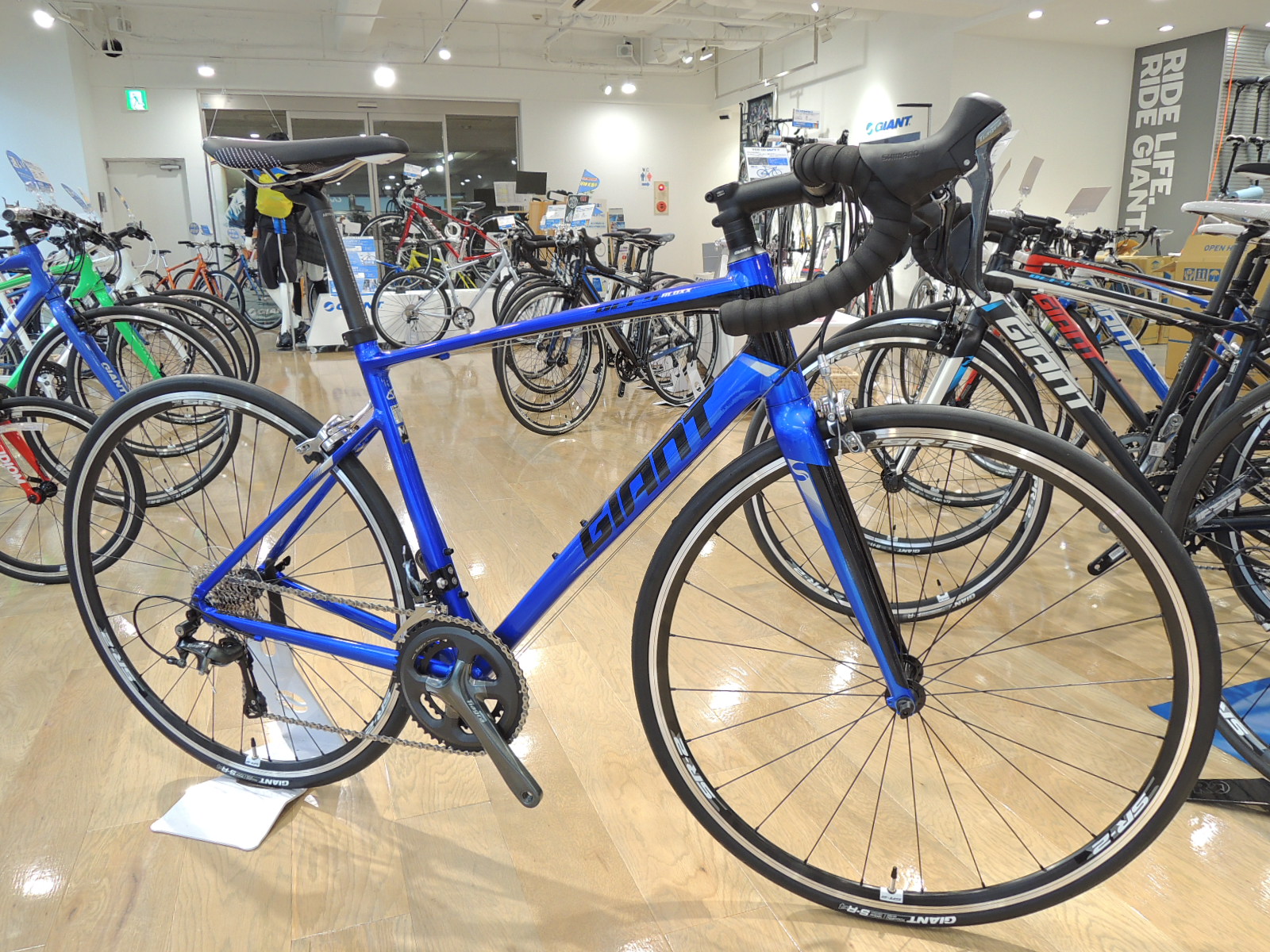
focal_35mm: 24
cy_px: 476
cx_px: 635
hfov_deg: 71.6
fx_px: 881
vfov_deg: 56.8
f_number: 2.8
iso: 160
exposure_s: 1/30
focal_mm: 4.3
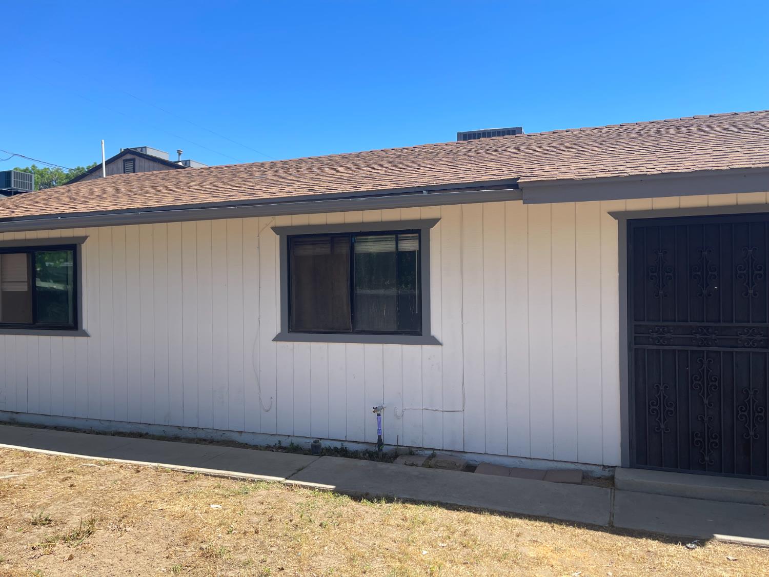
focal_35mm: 25
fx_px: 555
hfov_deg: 69.4
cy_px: 288
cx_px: 384
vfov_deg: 54.9
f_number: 1.6
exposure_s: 1/1976
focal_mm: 5.1
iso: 32
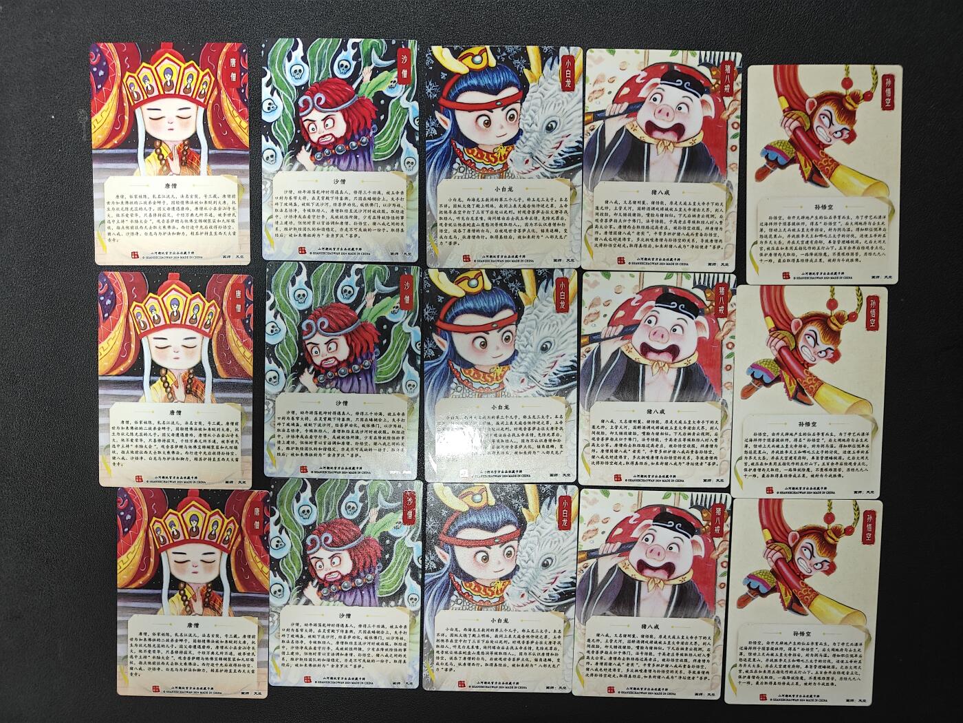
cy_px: 362
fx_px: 668
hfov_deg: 71.6
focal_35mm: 24
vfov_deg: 56.8
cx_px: 482
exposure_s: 1/50
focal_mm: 5.59
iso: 250
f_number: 1.8
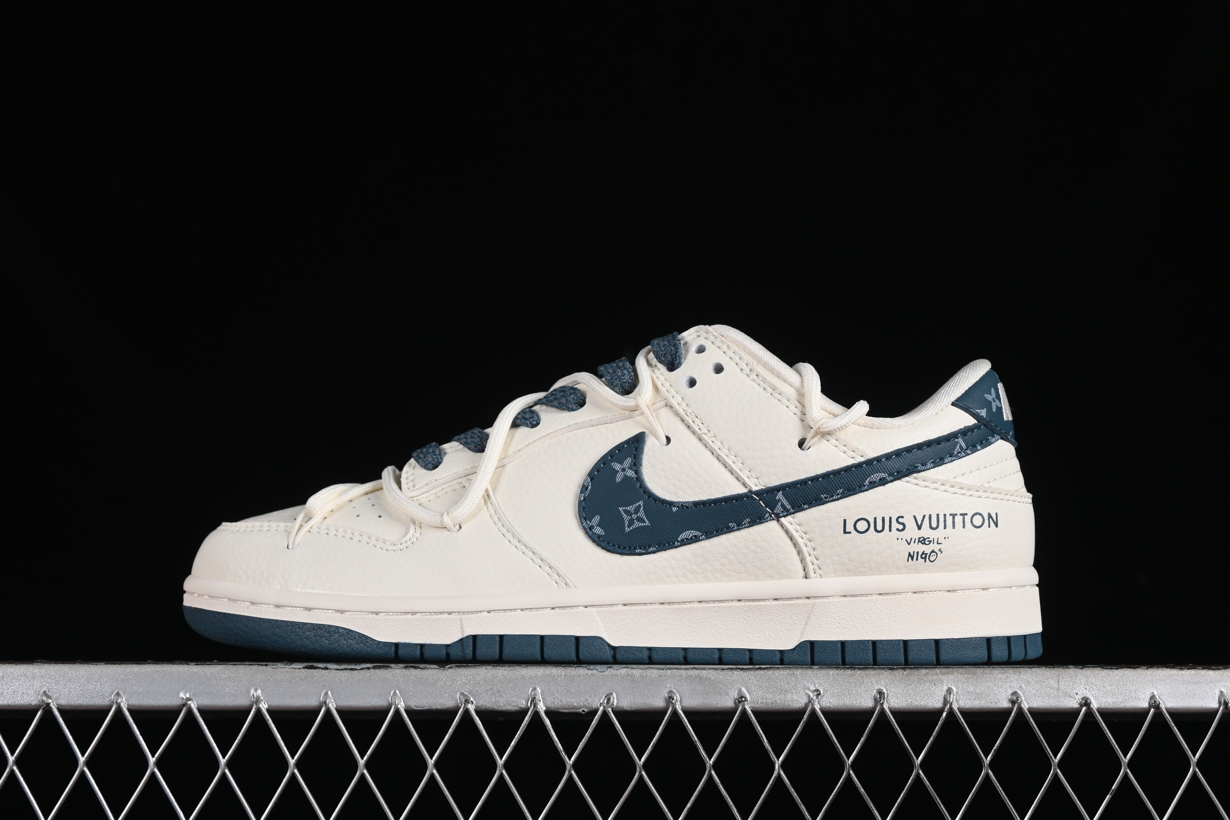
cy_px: 410
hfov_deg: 27.0
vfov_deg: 18.2
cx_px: 615
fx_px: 2562
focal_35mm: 75
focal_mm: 50
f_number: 8
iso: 160
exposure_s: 1/80
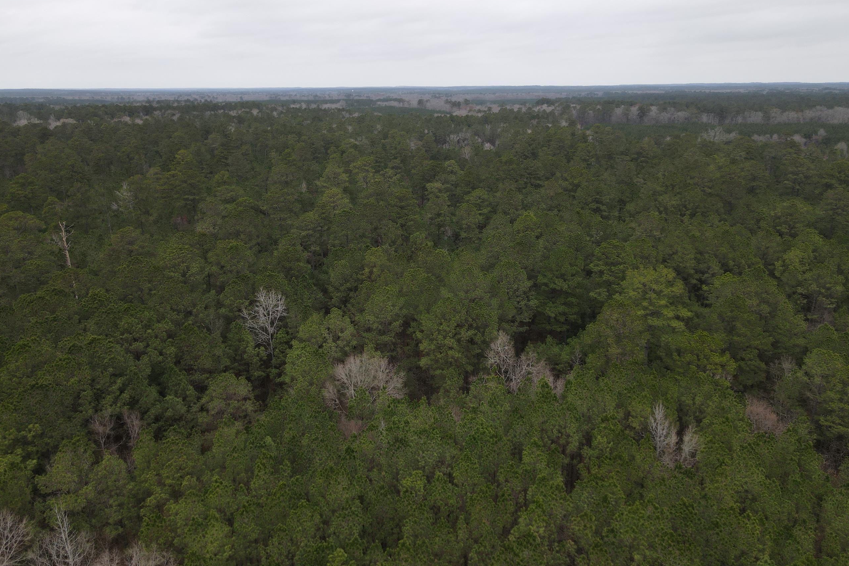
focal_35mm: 25
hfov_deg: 71.5
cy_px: 293
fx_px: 590
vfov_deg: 51.3
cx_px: 424
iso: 100
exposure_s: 1/120
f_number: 2.8
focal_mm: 4.5
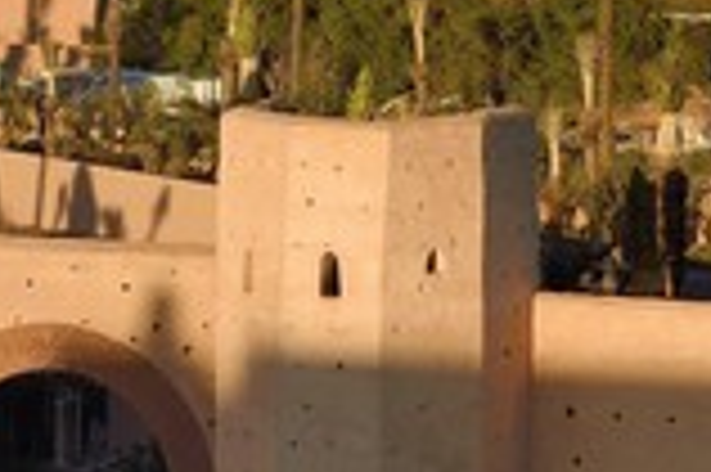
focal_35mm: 271
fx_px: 5347
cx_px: -36
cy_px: 135
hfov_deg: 7.6
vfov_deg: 5.1
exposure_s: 1/250
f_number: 11
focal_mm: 102
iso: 200
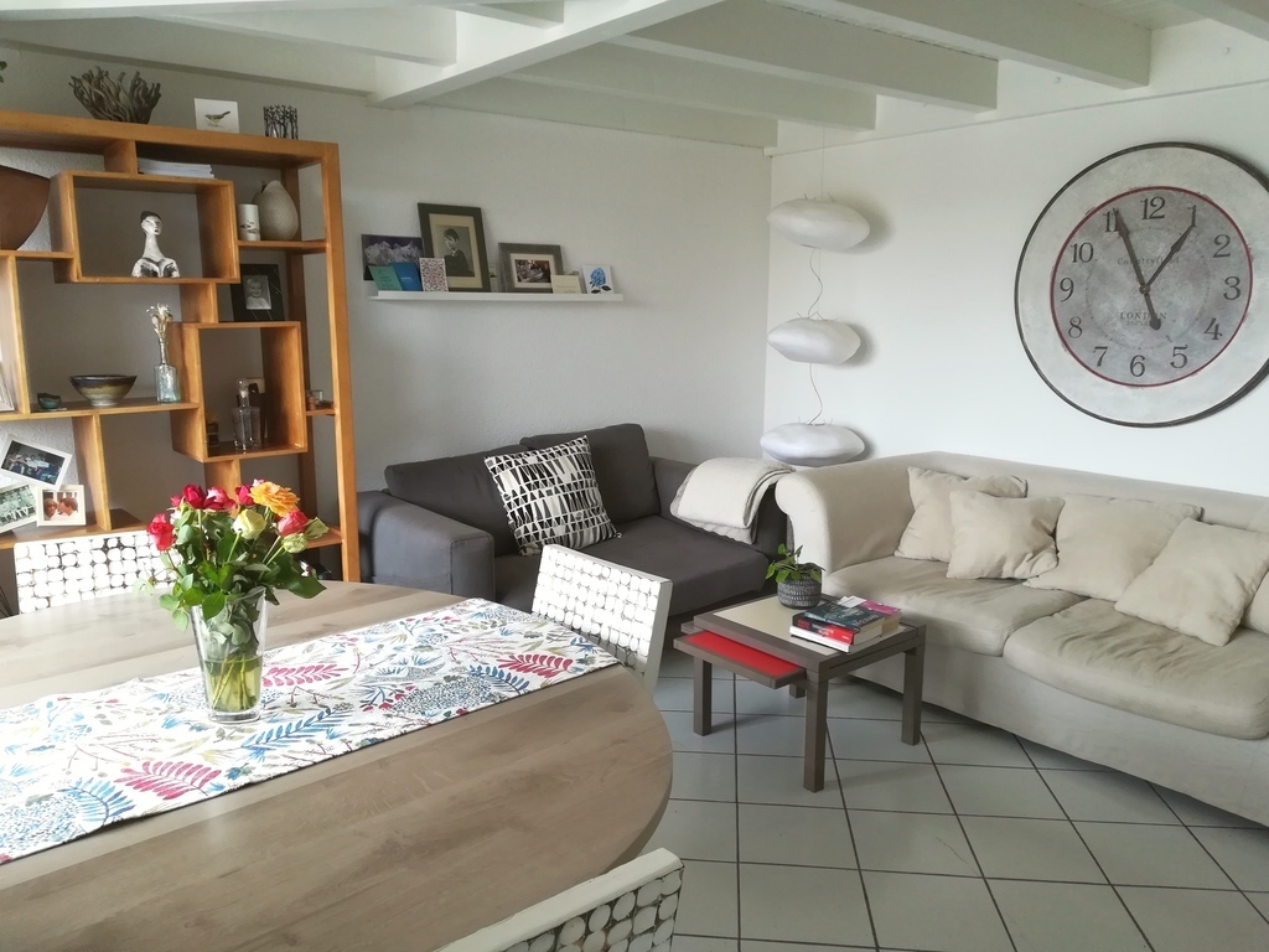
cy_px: 476
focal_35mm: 26
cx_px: 634
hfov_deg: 67.3
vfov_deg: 53.1
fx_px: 953
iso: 125
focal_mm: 3.83
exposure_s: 1/33.3
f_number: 2.2
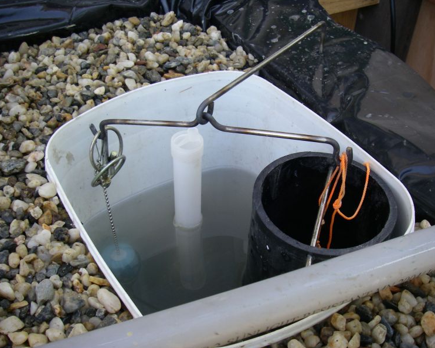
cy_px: 175
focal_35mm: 40
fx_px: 515
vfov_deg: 37.3
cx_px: 222
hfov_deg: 45.8
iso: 64
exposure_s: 1/50
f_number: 3.3
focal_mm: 6.3
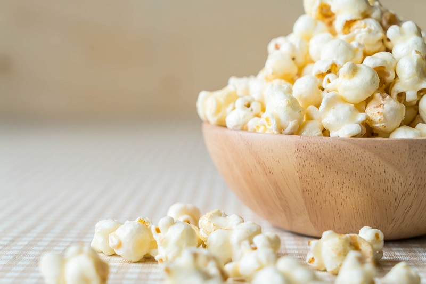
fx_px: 828
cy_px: 142
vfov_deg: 19.4
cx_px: 213
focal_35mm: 70
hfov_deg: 28.8
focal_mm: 70
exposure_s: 1/60
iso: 125
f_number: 5.6
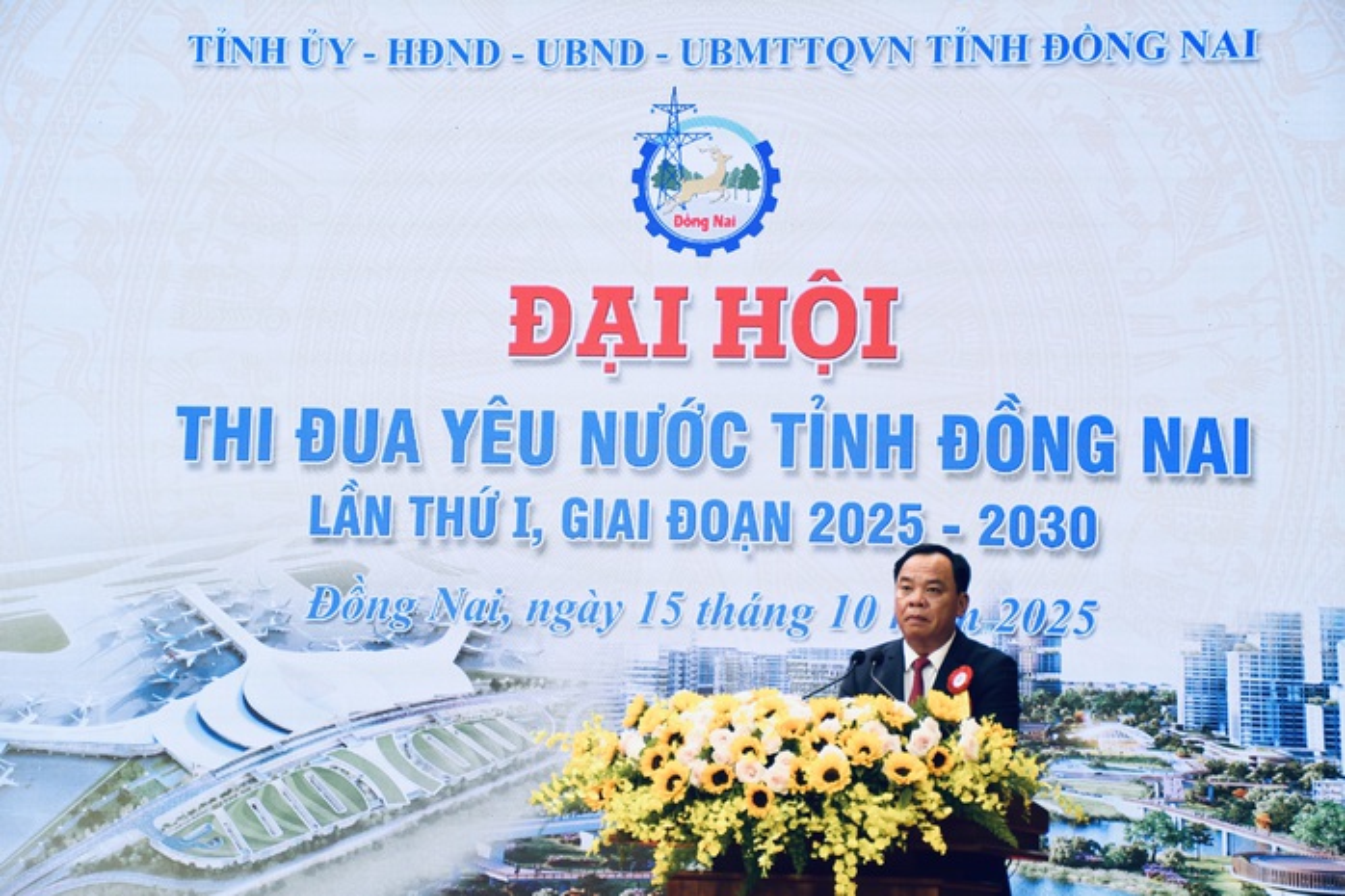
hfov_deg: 24.2
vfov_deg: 16.3
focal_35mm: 84
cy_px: 448
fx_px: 3137
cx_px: 672
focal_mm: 56
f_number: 4.8
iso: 800
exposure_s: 1/125
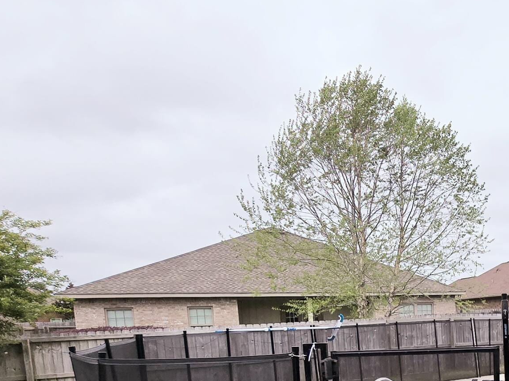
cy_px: 376
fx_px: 500
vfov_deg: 37.6
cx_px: 551
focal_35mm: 34
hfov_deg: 43.0
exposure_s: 1/5000
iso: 50
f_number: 2.2
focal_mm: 2.2
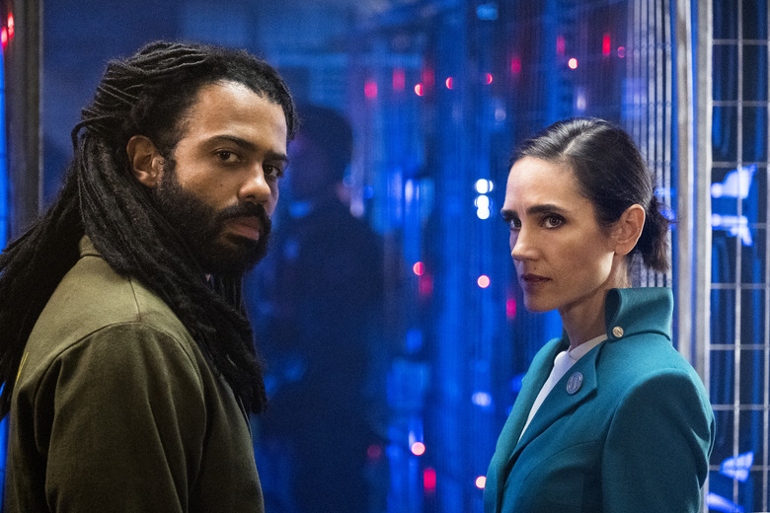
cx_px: 385
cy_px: 256
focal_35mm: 126
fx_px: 2695
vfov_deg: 10.9
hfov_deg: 16.3
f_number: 2.8
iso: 6400
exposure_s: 1/125
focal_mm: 83.8
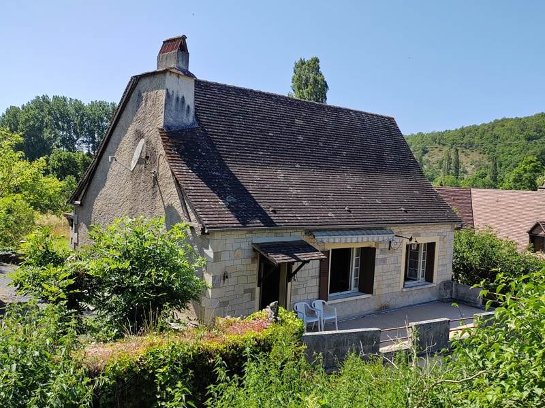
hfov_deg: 54.0
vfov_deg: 41.8
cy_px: 204
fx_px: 535
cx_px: 272
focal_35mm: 34
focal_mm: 5.52
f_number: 1.9
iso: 100
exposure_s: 1/1600
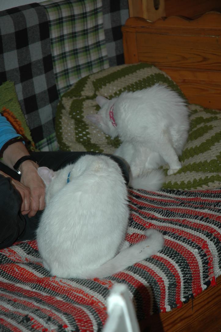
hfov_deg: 13.0
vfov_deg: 19.5
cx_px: 110
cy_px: 166
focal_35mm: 105
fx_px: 968
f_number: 4.5
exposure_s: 1/60
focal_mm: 70
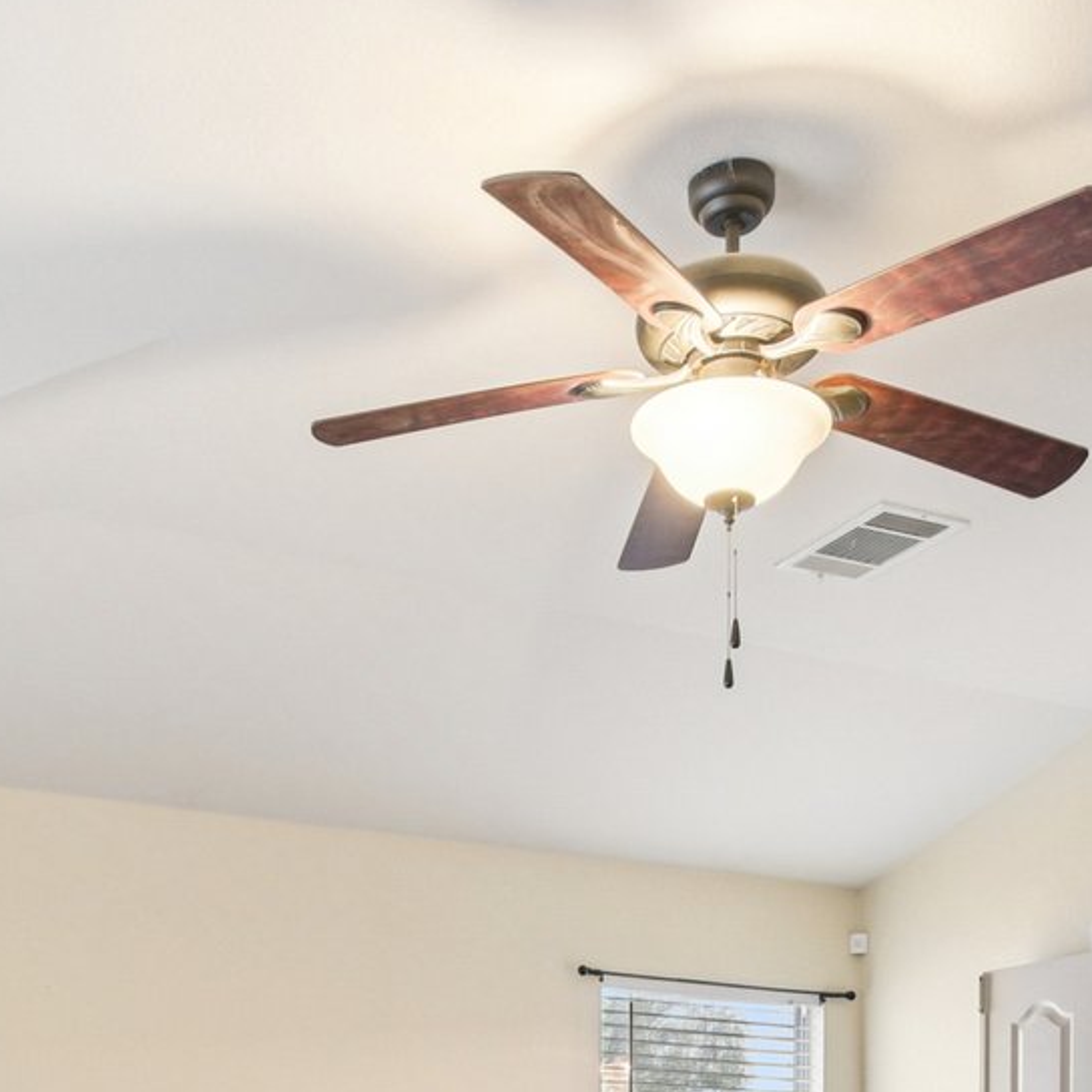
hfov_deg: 35.4
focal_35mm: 48
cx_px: 552
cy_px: 1215
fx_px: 1713
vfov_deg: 31.2
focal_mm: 10
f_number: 8
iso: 400
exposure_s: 1/4
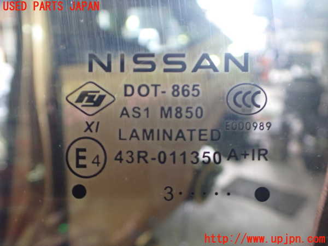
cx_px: 164
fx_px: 284
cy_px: 123
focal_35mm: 30
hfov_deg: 60.0
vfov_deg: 46.8
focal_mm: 5.4
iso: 1000
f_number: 2.3
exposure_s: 1/30
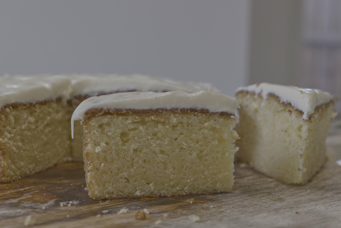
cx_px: 170
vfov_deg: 23.0
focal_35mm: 59
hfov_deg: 33.9
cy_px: 114
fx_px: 559
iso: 2000
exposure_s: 1/60
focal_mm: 59
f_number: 8
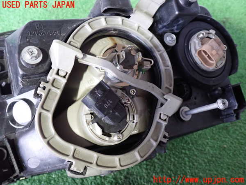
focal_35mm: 32
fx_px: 227
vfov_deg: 44.2
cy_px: 92
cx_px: 123
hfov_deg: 56.8
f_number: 2.4
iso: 800
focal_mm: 5.79
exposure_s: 1/30
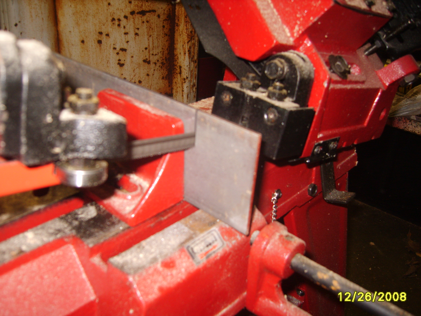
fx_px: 426
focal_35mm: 35
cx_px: 210
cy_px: 158
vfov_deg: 40.7
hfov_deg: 52.6
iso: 100
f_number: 2.8
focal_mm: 7.4
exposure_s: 1/30
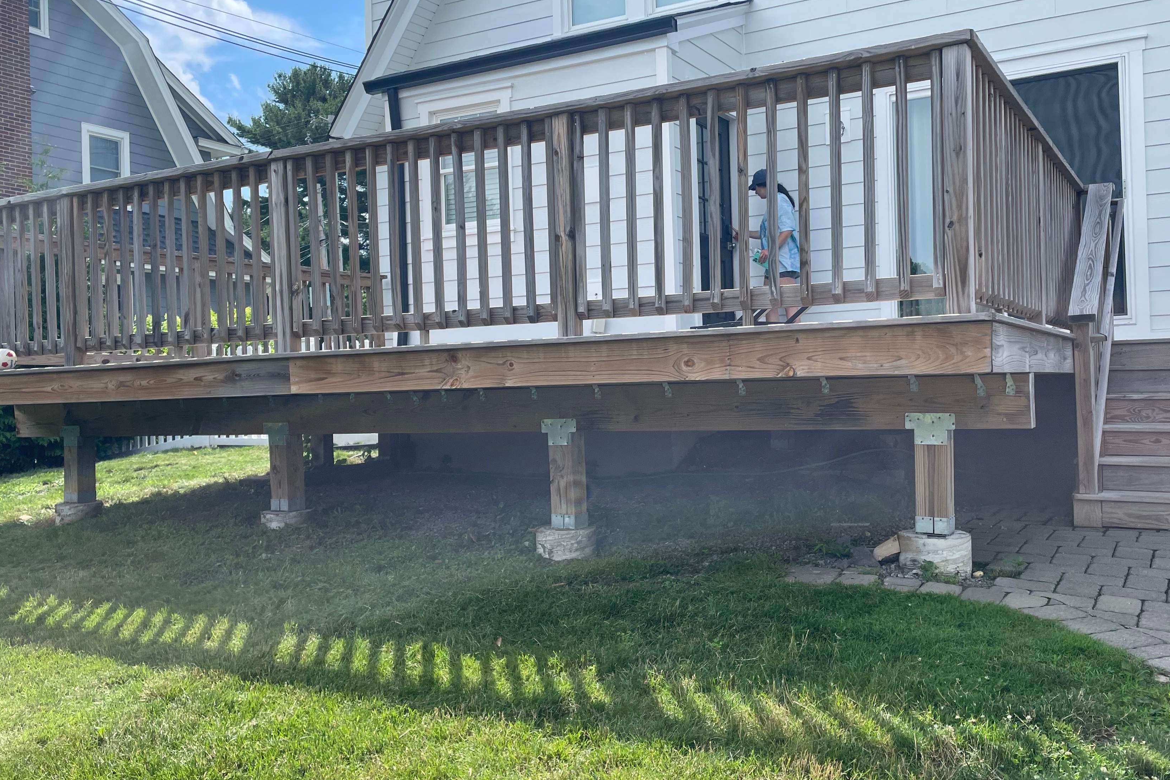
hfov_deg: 57.2
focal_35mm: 33
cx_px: 627
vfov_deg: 40.0
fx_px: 1072
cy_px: 386
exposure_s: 1/1531
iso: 32
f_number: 1.6
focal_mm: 4.2
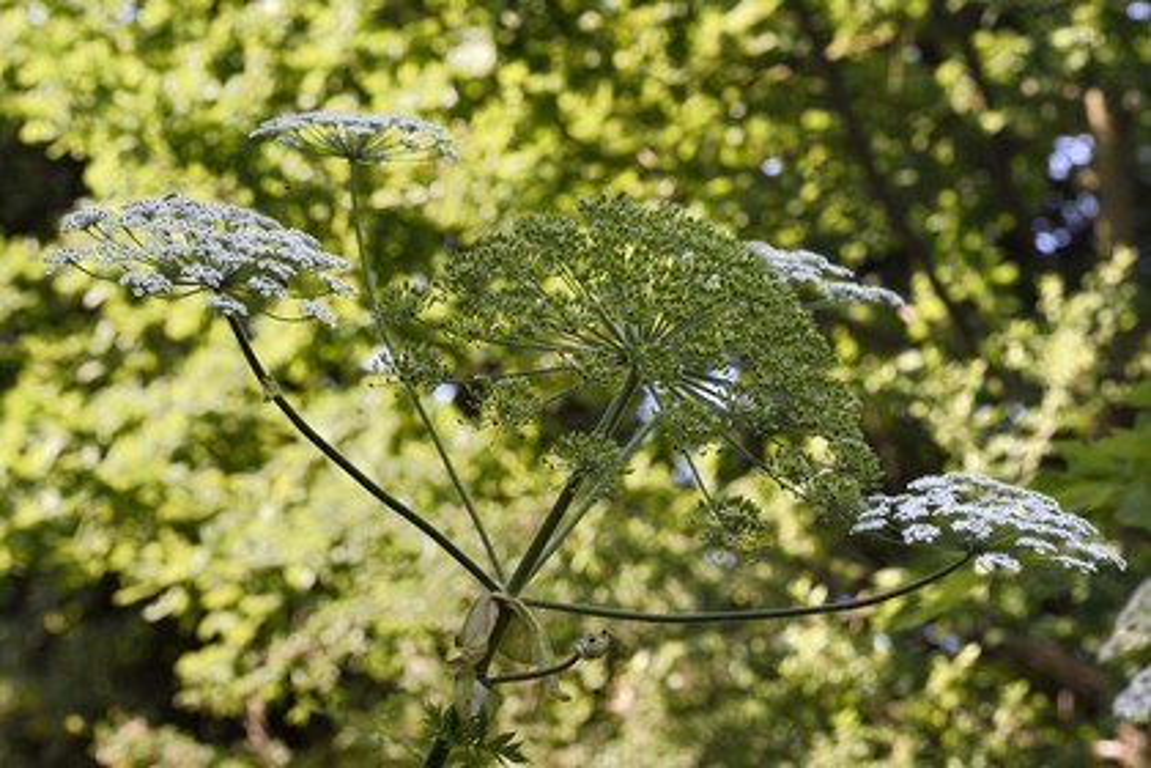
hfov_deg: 15.8
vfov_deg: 10.5
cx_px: 576
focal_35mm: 130
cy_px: 384
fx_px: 4156
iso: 200
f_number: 7.1
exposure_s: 1/200
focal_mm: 130
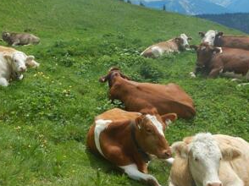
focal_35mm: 48
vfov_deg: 30.2
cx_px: 102
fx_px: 345
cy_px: 82
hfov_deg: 39.6
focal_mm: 4.3
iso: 125
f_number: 4.1
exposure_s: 1/800
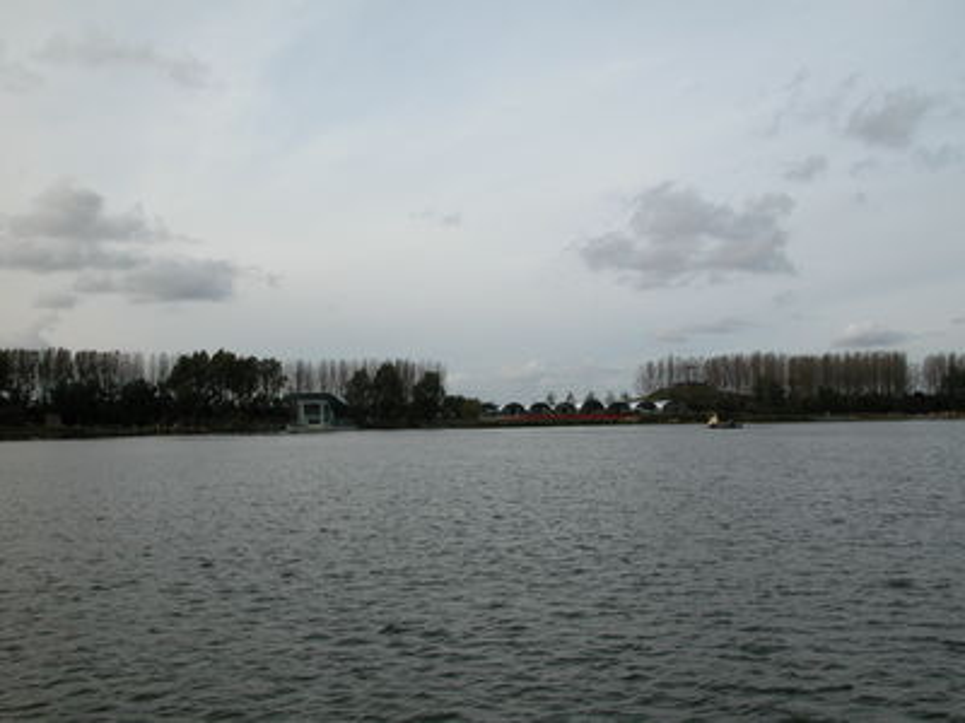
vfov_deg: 41.8
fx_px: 948
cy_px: 362
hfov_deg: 54.0
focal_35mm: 34
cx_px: 482
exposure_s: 1/310
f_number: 5.6
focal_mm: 8.9
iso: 100
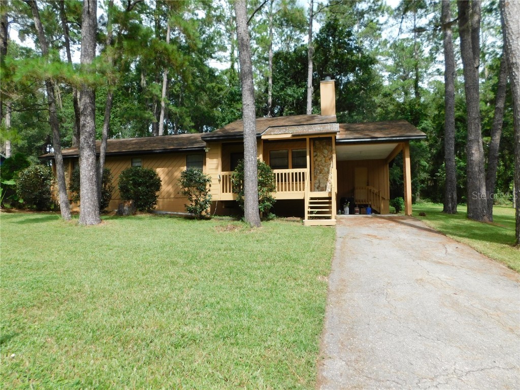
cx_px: 260
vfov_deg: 58.9
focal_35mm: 23
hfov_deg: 73.9
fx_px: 346
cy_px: 195
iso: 125
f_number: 3
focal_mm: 4
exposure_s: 1/800
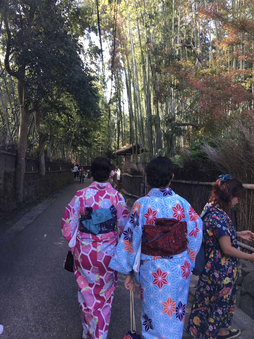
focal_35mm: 30
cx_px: 130
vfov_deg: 60.0
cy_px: 165
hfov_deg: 46.8
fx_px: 294
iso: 25
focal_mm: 4.15
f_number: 2.2
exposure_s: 1/120
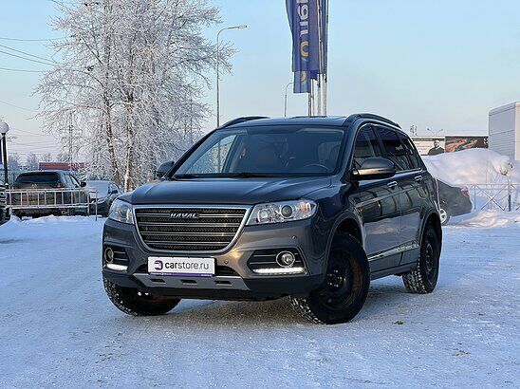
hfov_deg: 25.4
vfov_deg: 19.1
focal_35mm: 77
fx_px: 1156
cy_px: 194
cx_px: 260
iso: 20
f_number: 2.8
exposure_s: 1/131
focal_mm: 9
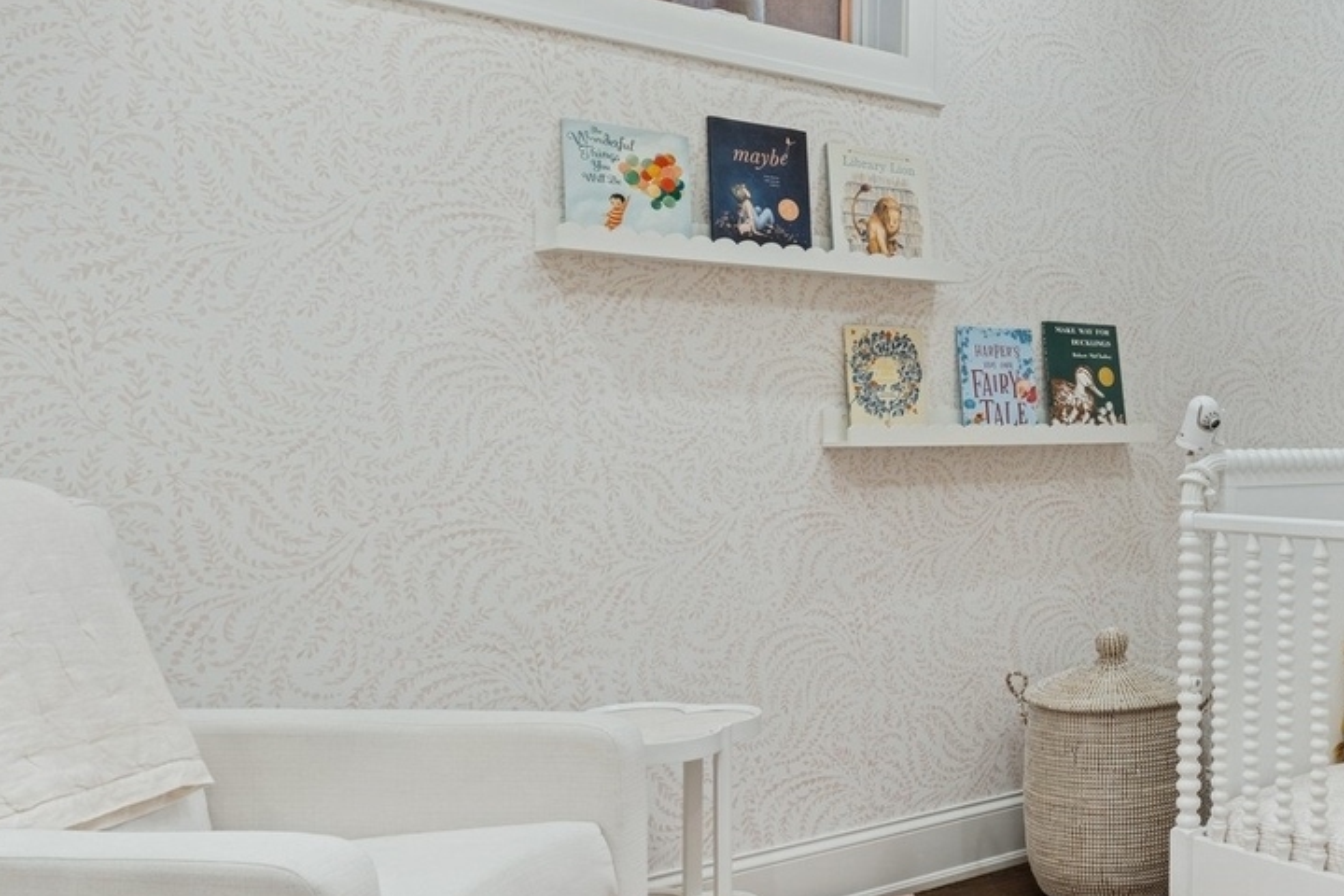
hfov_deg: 45.7
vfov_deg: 36.9
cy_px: 437
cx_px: 1312
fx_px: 1344
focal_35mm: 36
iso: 320
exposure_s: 1/25
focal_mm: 16
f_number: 8
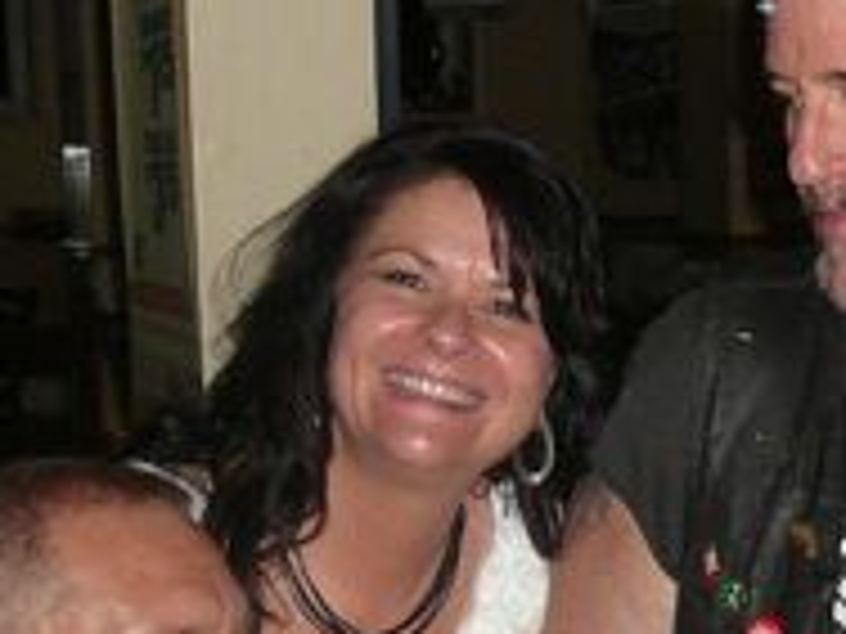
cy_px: 719
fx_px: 2908
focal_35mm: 119
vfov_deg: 12.2
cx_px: 972
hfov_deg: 16.0
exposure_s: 1/30
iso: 200
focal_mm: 5.2
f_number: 2.8
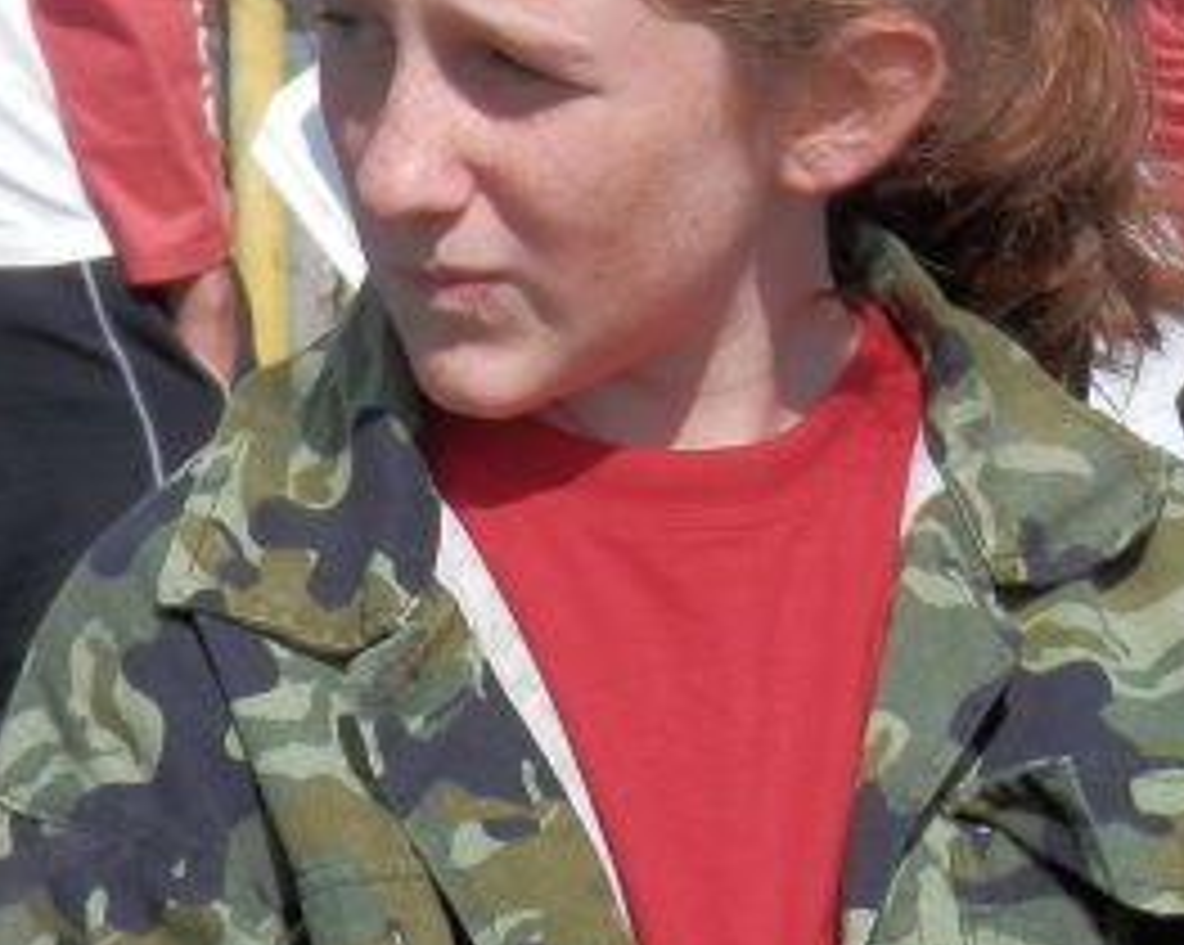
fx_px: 11170
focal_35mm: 319
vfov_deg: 4.8
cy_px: 380
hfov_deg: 6.0
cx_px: 1216
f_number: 5.2
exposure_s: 1/500
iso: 80
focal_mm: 20.9
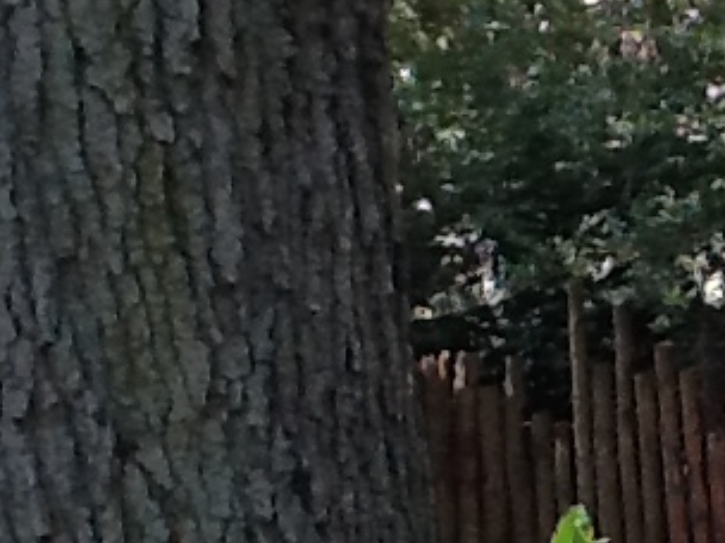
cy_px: 650
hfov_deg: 18.1
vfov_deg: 14.2
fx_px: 2115
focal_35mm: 101
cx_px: 961
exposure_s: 1/120
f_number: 2.4
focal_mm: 2.03
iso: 100
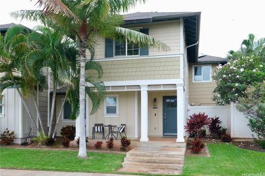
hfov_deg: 63.7
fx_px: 213
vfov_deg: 44.9
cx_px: 132
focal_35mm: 29
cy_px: 88
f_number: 4.5
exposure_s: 1/125
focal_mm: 19.6
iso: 160
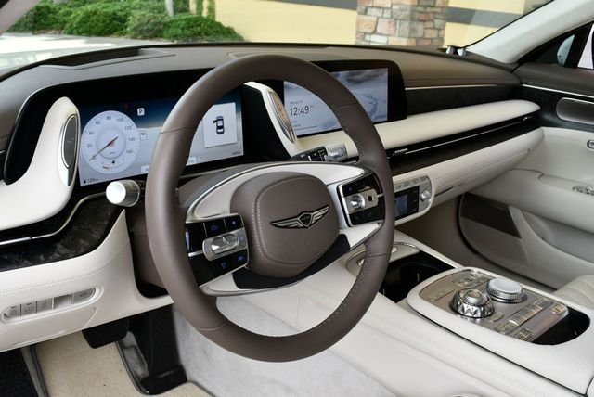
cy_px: 198
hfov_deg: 53.1
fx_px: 595
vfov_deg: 36.9
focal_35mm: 36
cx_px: 297
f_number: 5.6
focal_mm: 18
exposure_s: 1/250
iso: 320
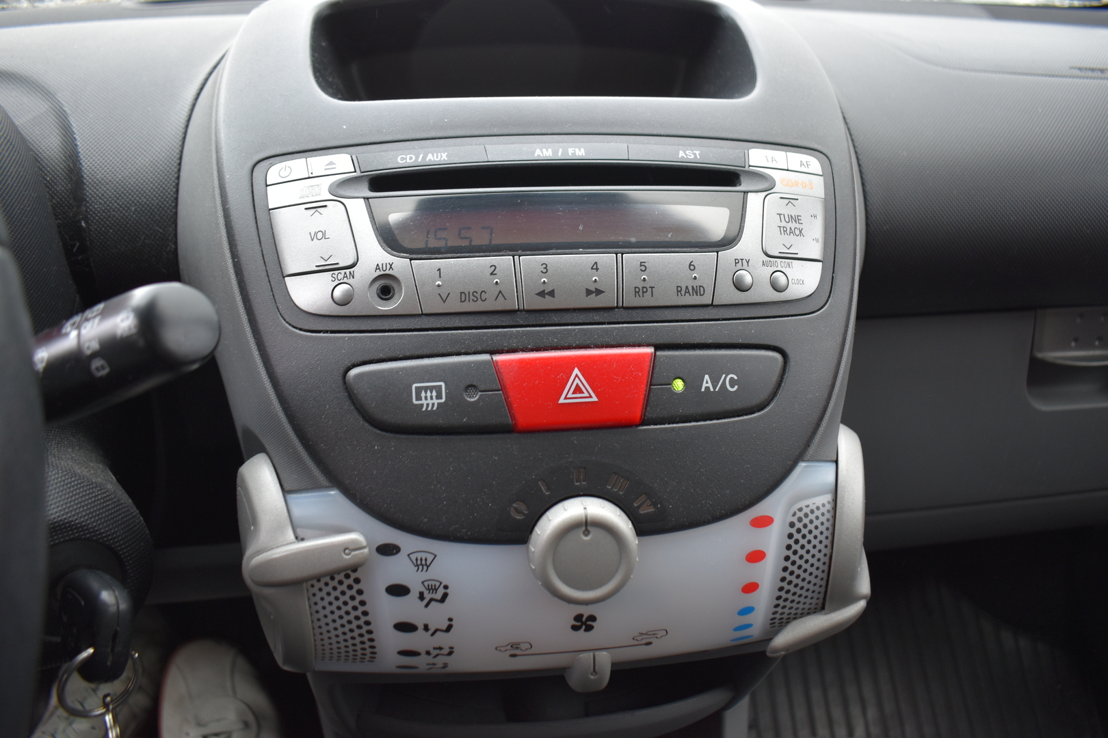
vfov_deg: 47.9
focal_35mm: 27
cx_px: 554
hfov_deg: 67.4
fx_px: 831
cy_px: 369
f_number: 4
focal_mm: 18
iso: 450
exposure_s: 1/60
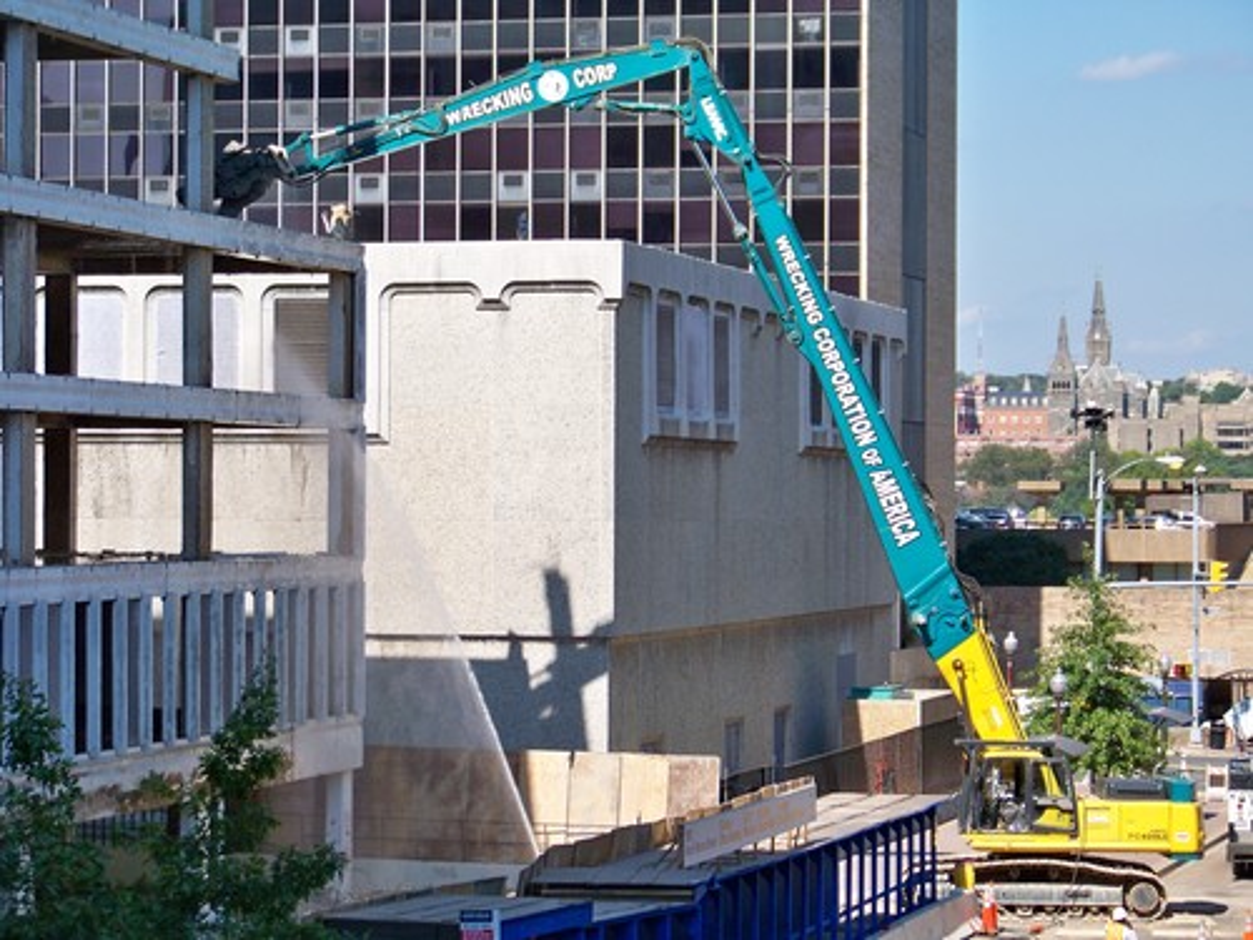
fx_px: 3945
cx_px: 626
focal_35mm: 109
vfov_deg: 13.6
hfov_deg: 18.0
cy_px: 470
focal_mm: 19.3
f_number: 3.2
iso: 80
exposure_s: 1/800
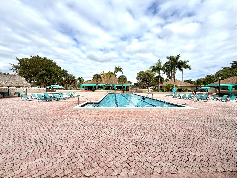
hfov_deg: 102.1
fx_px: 96
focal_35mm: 14
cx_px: 118
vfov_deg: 85.7
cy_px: 89
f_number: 2.2
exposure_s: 1/1050
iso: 20
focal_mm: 2.22
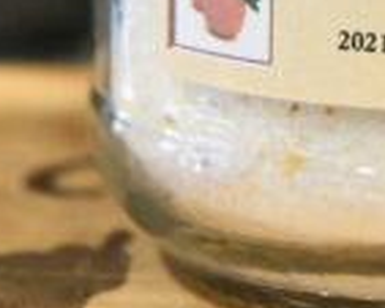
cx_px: 426
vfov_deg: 5.5
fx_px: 3181
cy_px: -185
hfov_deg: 6.9
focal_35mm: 279
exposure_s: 1/400
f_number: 10
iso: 16000
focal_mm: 70
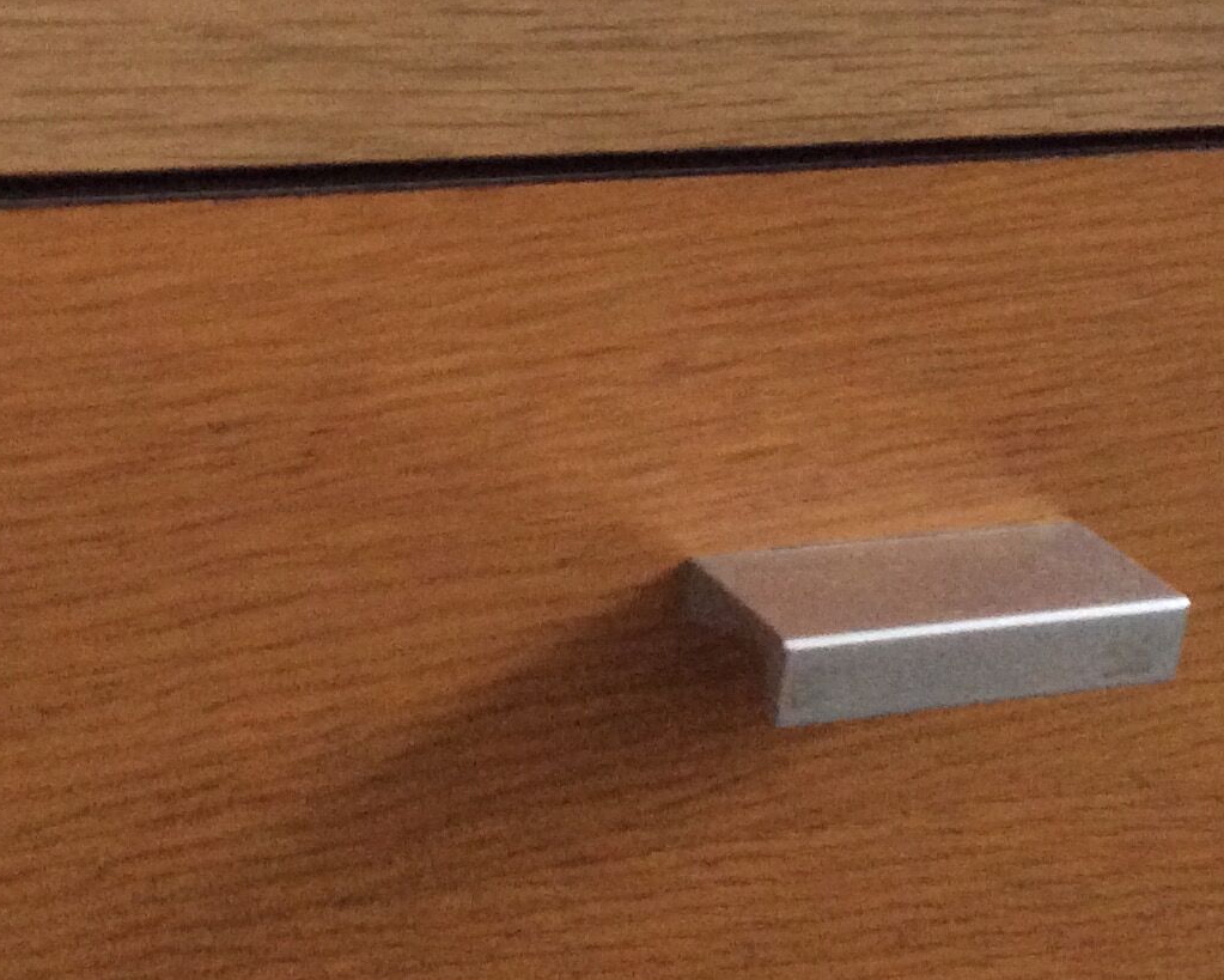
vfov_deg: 19.4
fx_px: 2863
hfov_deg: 24.1
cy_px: 512
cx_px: 611
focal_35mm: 79
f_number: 2.4
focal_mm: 3.3
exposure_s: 1/25
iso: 250
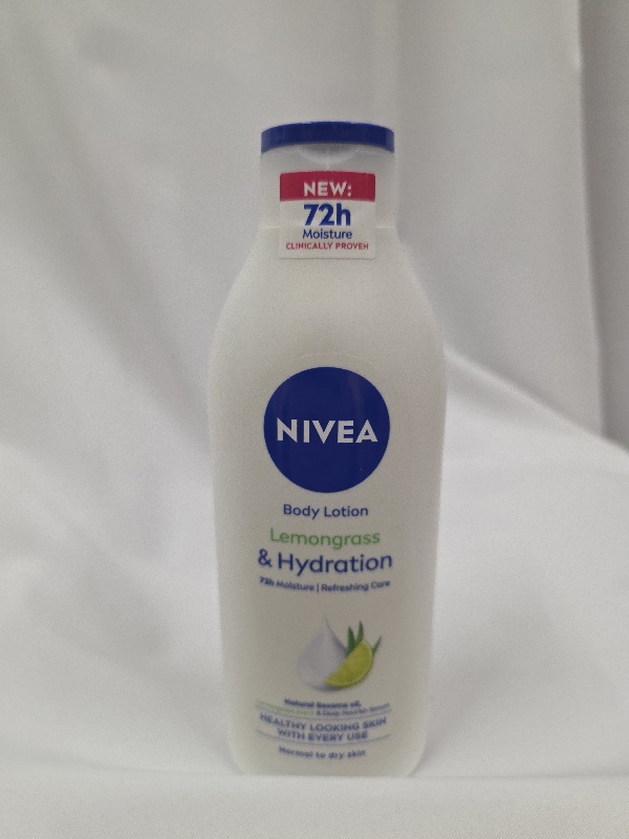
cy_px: 420
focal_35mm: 23
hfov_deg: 58.9
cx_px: 314
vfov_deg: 73.9
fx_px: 557
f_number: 1.7
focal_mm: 6.3
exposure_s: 1/101
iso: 320
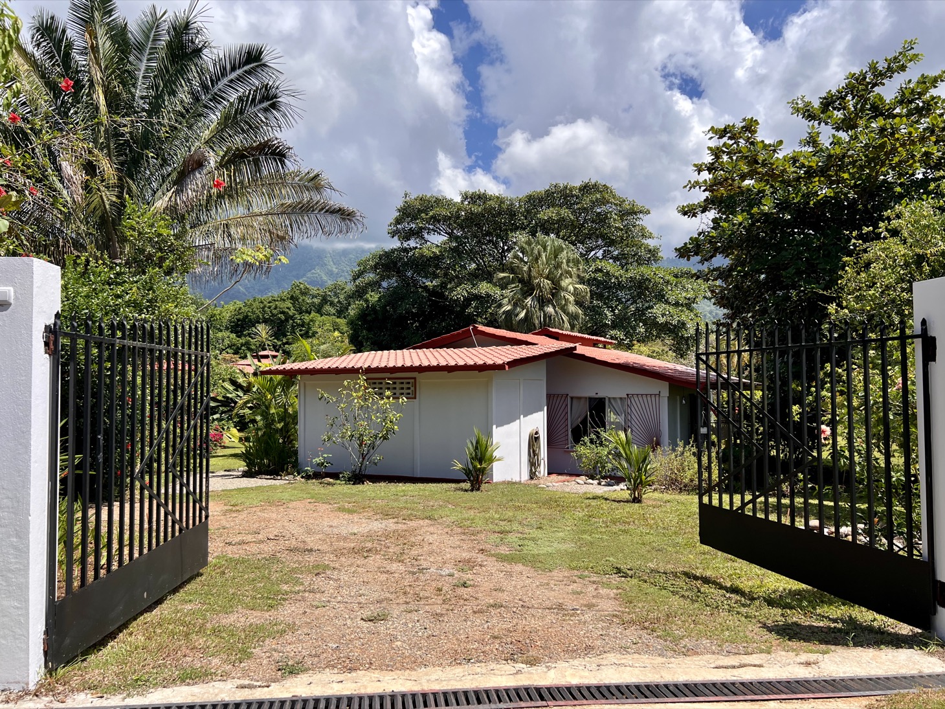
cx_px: 472
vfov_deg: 53.1
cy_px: 354
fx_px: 710
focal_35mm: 26
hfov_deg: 67.3
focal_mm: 5.7
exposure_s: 1/3460
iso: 50
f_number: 1.5
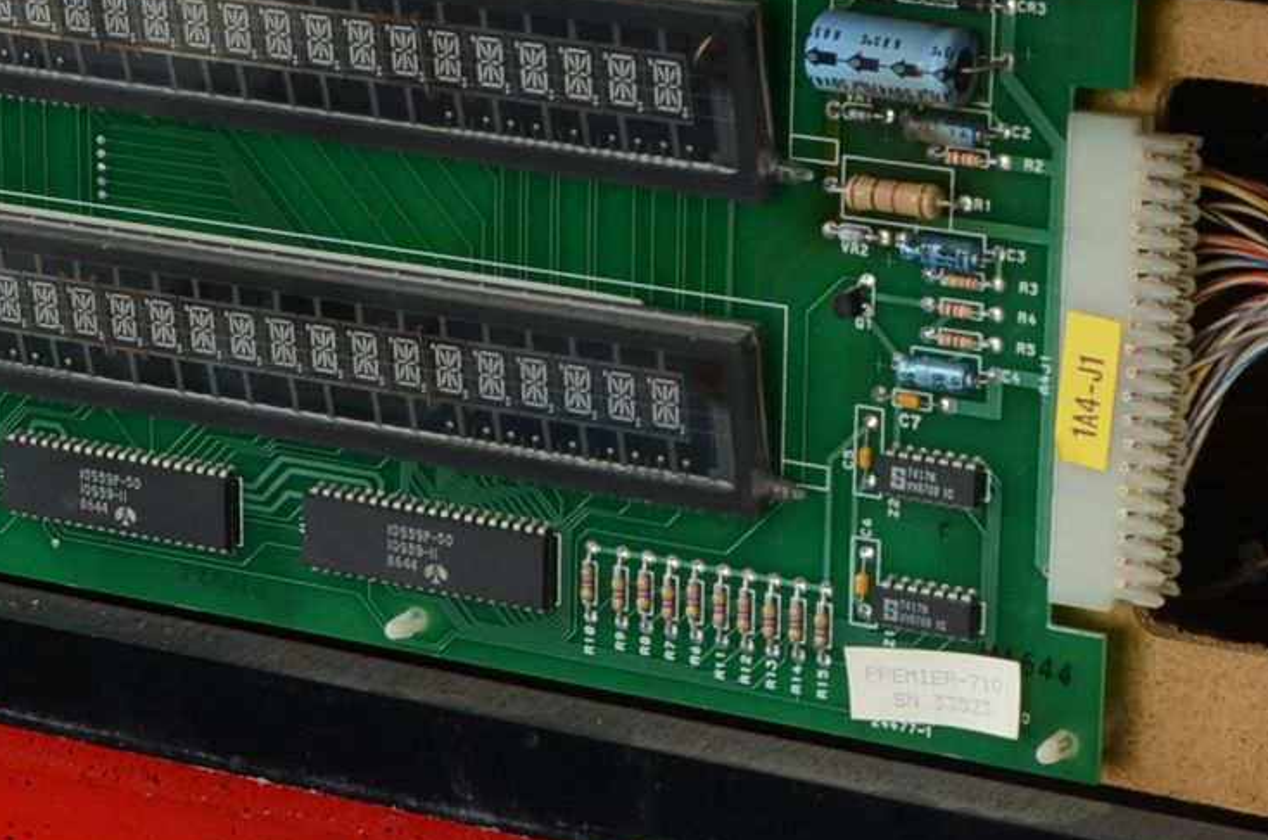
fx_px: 4604
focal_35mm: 131
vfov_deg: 10.4
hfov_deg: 15.7
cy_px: 697
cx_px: 783
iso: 250
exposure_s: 1/60
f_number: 8
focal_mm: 26
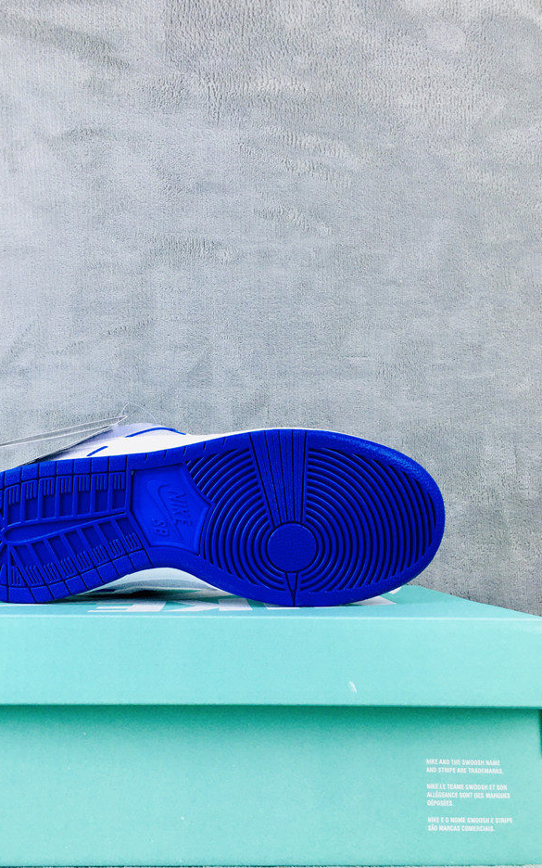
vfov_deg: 55.3
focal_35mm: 35
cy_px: 469
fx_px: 827
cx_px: 196
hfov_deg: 36.0
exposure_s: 1/33
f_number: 2.2
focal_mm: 4.15
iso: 32
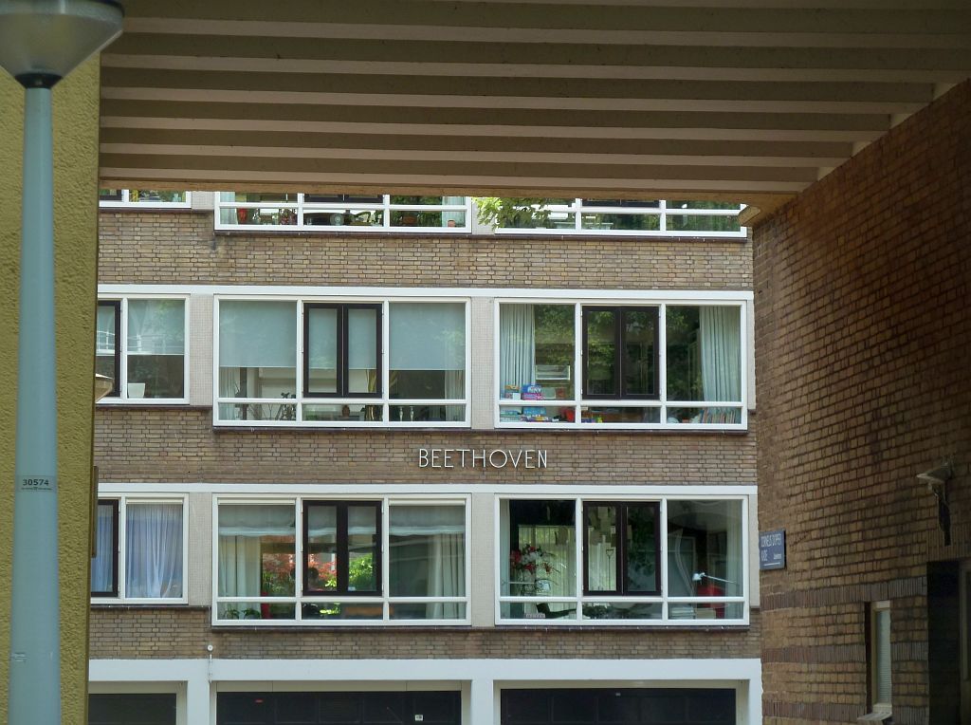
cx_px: 486
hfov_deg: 15.4
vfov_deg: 11.5
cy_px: 362
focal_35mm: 128
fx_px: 3584
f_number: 4.4
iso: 100
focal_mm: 21
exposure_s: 1/50
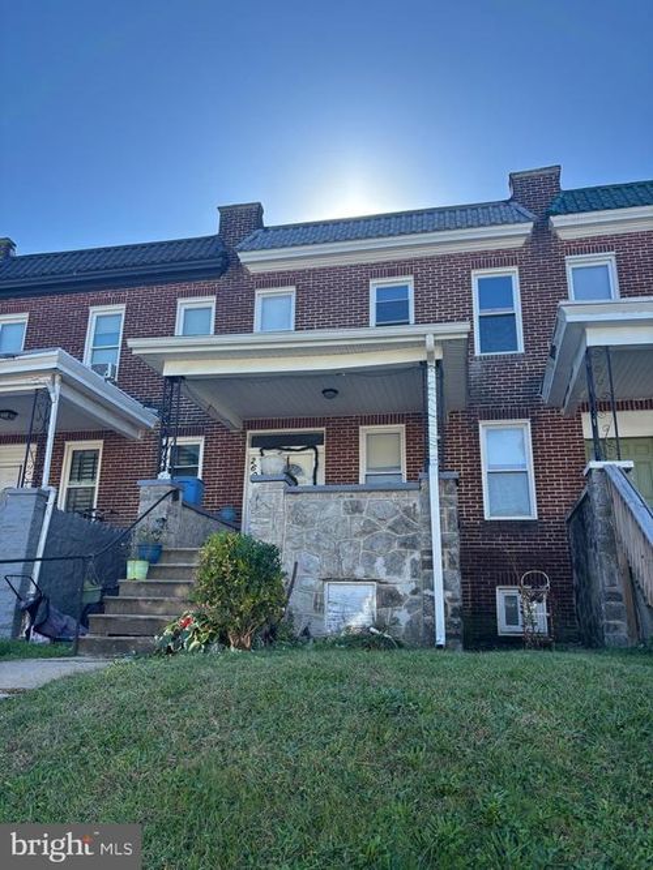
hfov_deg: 53.0
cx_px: 326
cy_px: 435
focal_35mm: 26
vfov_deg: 67.3
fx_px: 654
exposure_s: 1/1115
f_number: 1.6
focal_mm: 5.96
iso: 50
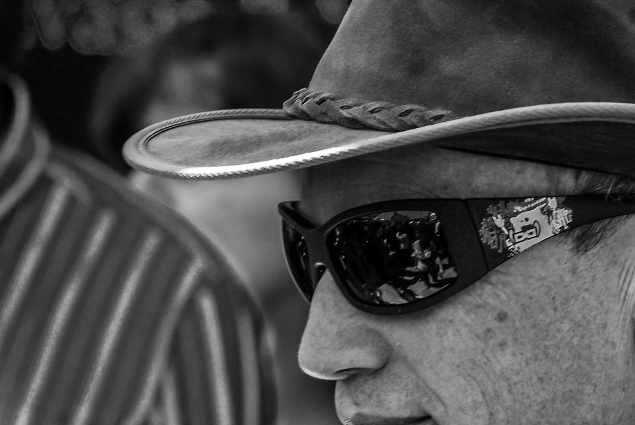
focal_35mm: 431
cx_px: 499
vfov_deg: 3.2
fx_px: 7611
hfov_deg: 4.8
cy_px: 216
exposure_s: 1/200
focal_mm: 135
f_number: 5.6
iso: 200
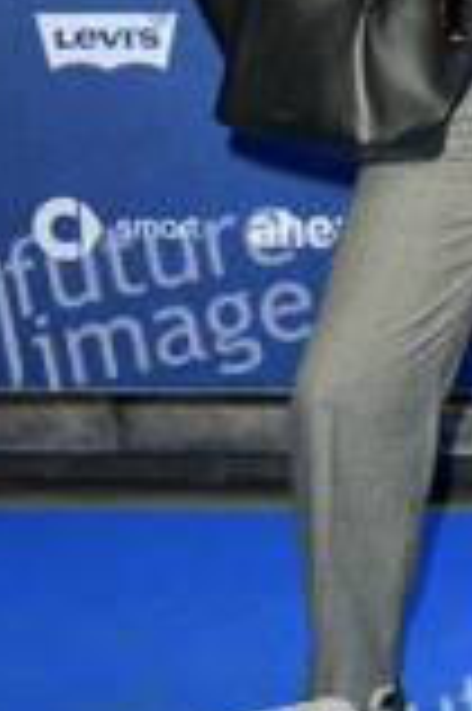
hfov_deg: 15.3
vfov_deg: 23.1
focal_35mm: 86
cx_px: 571
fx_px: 1695
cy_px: 90
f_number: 5.6
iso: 640
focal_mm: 34
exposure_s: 1/250
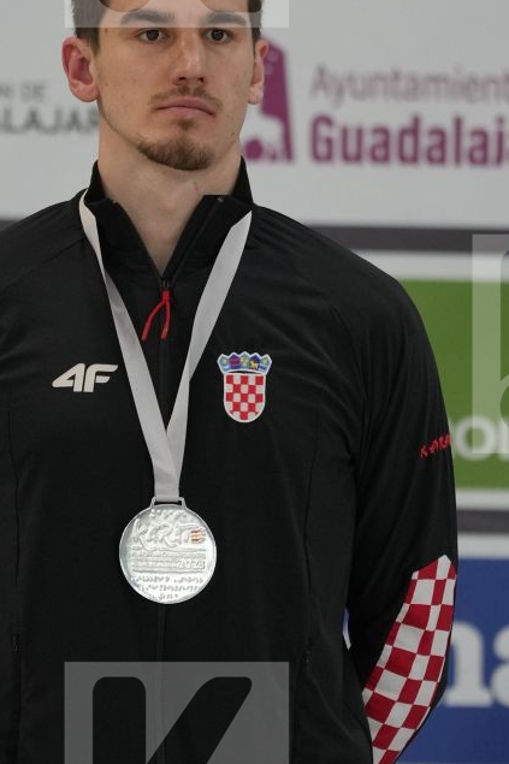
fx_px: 12031
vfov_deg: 3.6
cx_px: 177
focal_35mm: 567
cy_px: 344
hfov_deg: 2.4
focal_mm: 200
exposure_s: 1/500
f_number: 2.8
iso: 1600
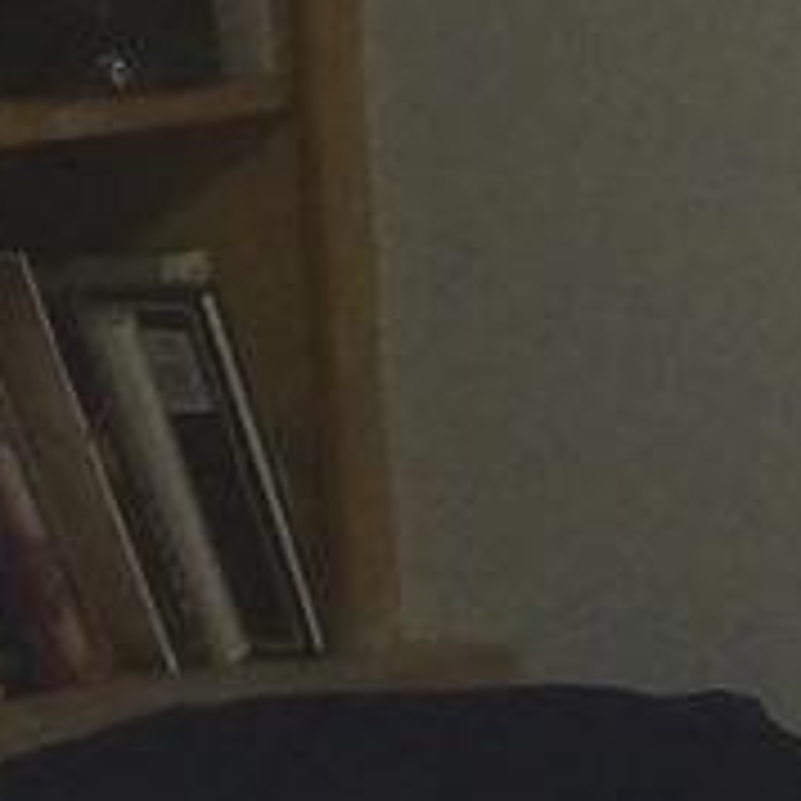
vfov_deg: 7.4
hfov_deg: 7.1
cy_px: 871
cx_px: 1768
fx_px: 6126
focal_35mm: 234
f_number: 3.5
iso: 1600
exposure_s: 1/60
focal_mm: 16
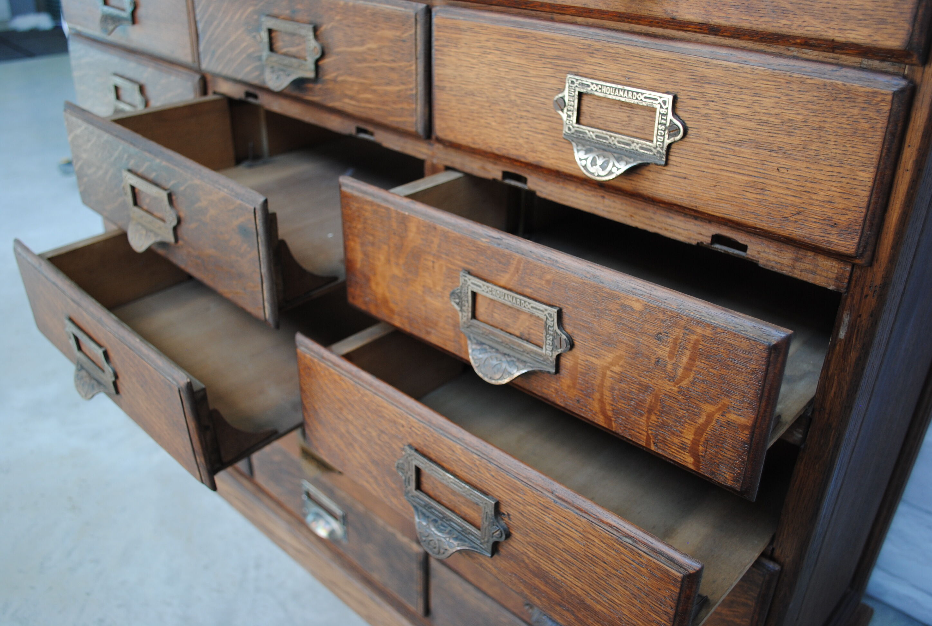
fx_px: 856
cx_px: 466
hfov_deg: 57.1
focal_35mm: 33
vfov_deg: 40.1
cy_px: 313
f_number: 3.8
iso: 200
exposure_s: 1/40
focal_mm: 22
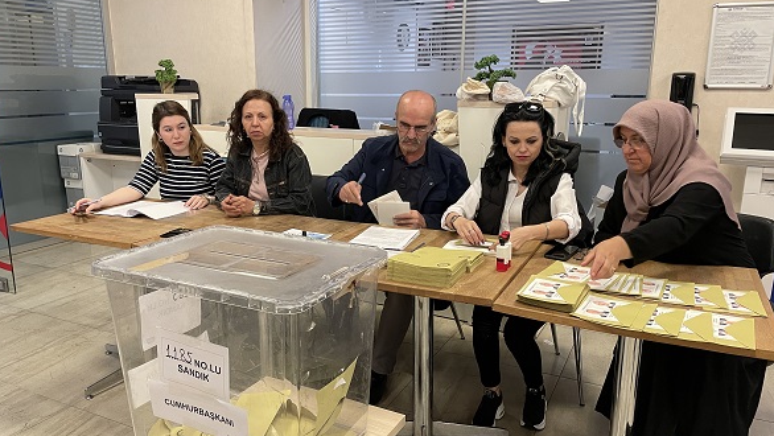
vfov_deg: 40.2
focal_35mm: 29
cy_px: 235
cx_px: 383
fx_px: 595
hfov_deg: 66.0
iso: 200
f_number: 1.6
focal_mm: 4.2
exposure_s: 1/50
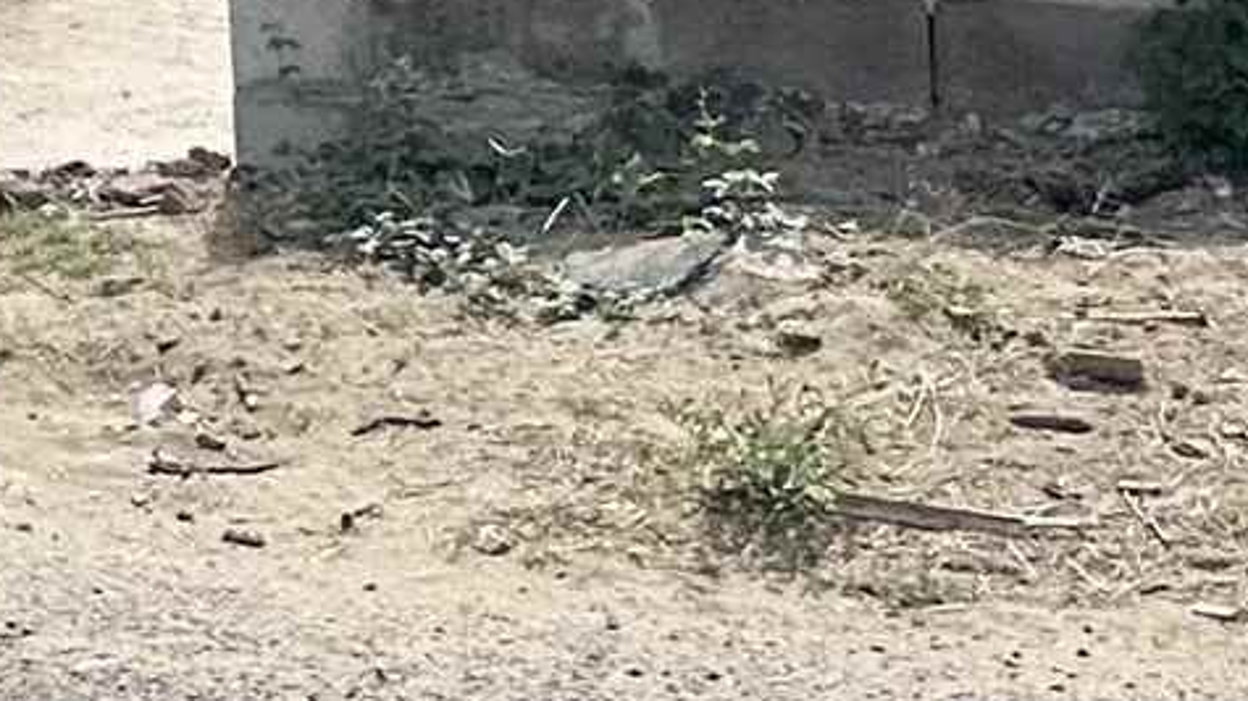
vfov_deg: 6.6
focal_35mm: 169
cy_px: -1321
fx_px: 5592
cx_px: -1382
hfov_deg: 11.3
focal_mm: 6.86
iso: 80
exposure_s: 1/13699
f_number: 1.78
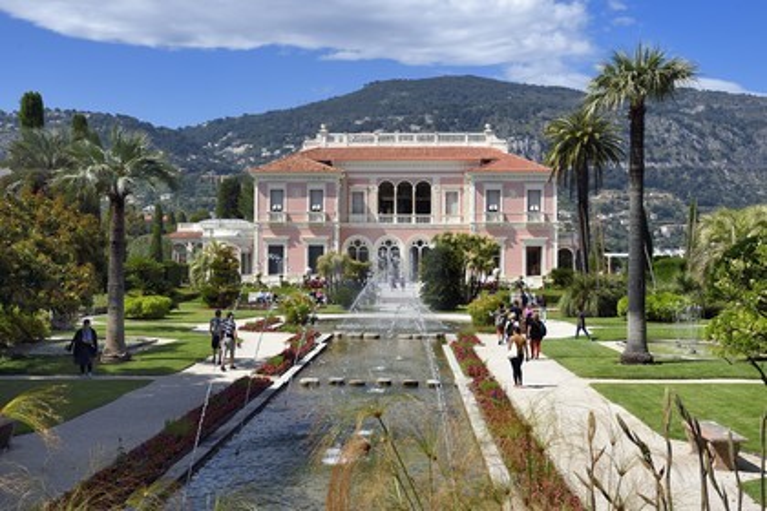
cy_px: 256
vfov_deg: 28.1
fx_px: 1023
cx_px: 384
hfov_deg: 41.1
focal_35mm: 48
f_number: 11
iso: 200
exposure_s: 1/320
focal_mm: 48
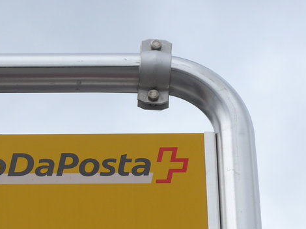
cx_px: -24
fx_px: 2483
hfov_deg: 7.0
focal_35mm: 281
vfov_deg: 5.3
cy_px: 267
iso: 80
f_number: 4.9
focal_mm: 21.6
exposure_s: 1/640
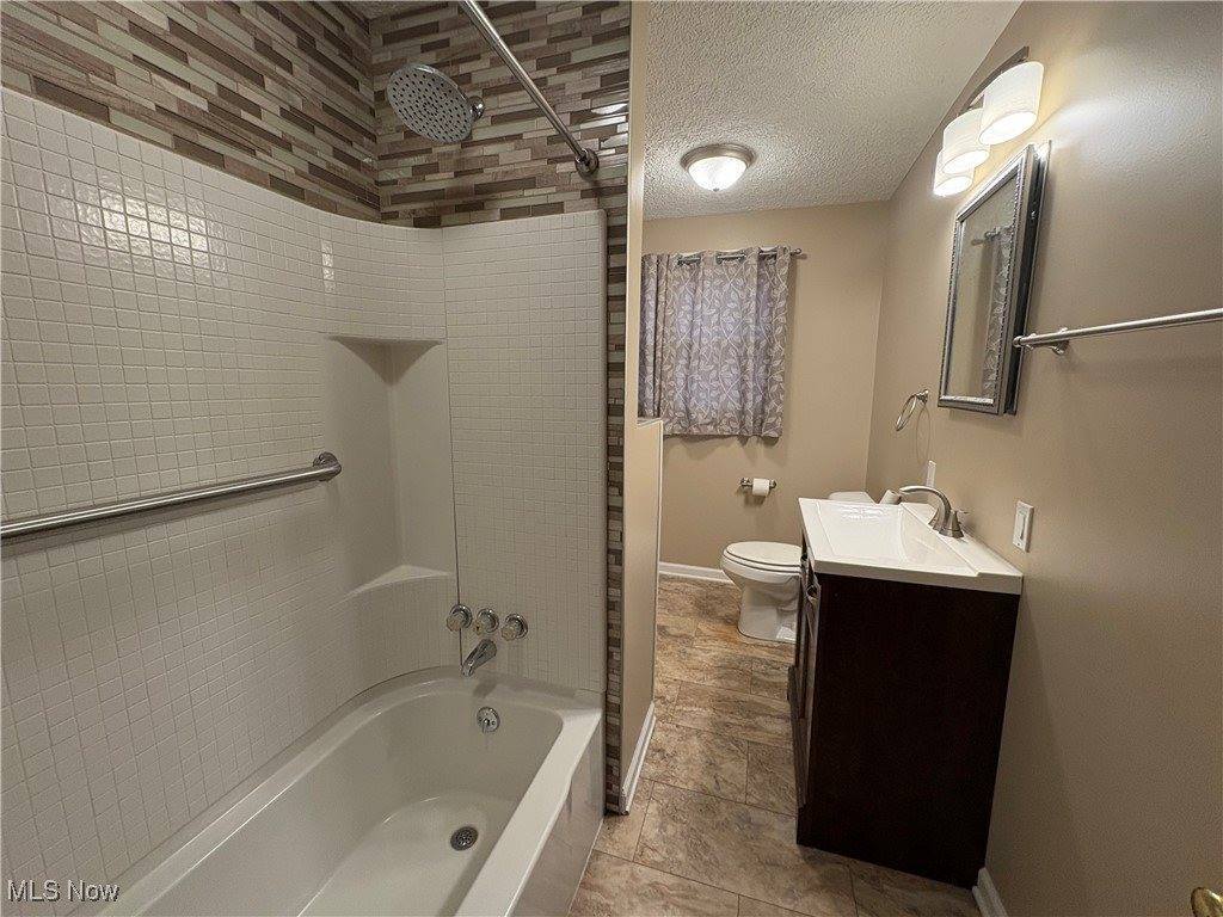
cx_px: 612
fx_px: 495
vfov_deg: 85.7
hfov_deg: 102.1
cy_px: 458
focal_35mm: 14
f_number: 2.2
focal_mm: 2.22
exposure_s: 1/120
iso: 250
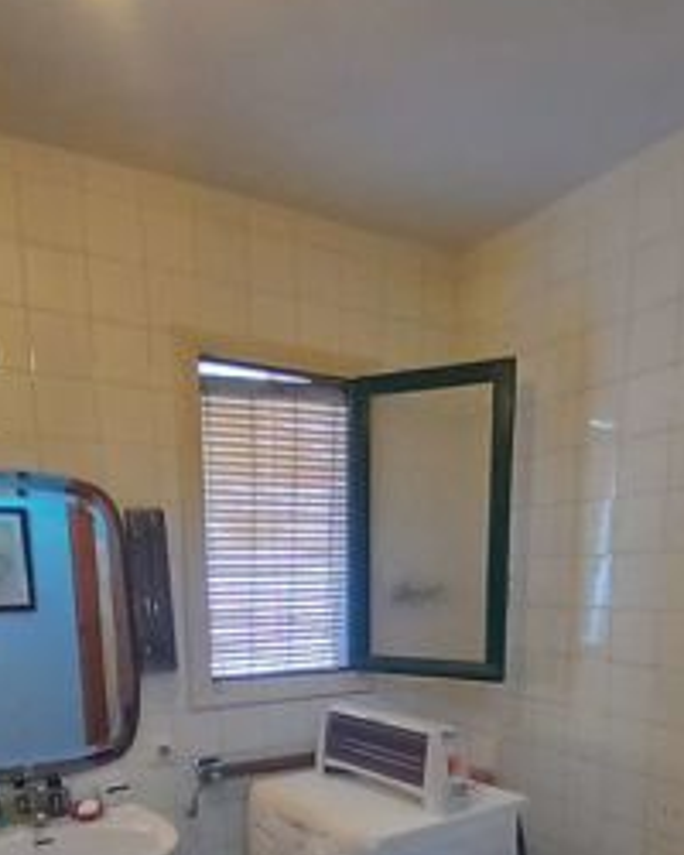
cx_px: 364
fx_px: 683
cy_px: 752
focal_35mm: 27
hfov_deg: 53.1
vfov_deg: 56.3
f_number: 2.2
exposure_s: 1/33
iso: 250
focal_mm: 1.13
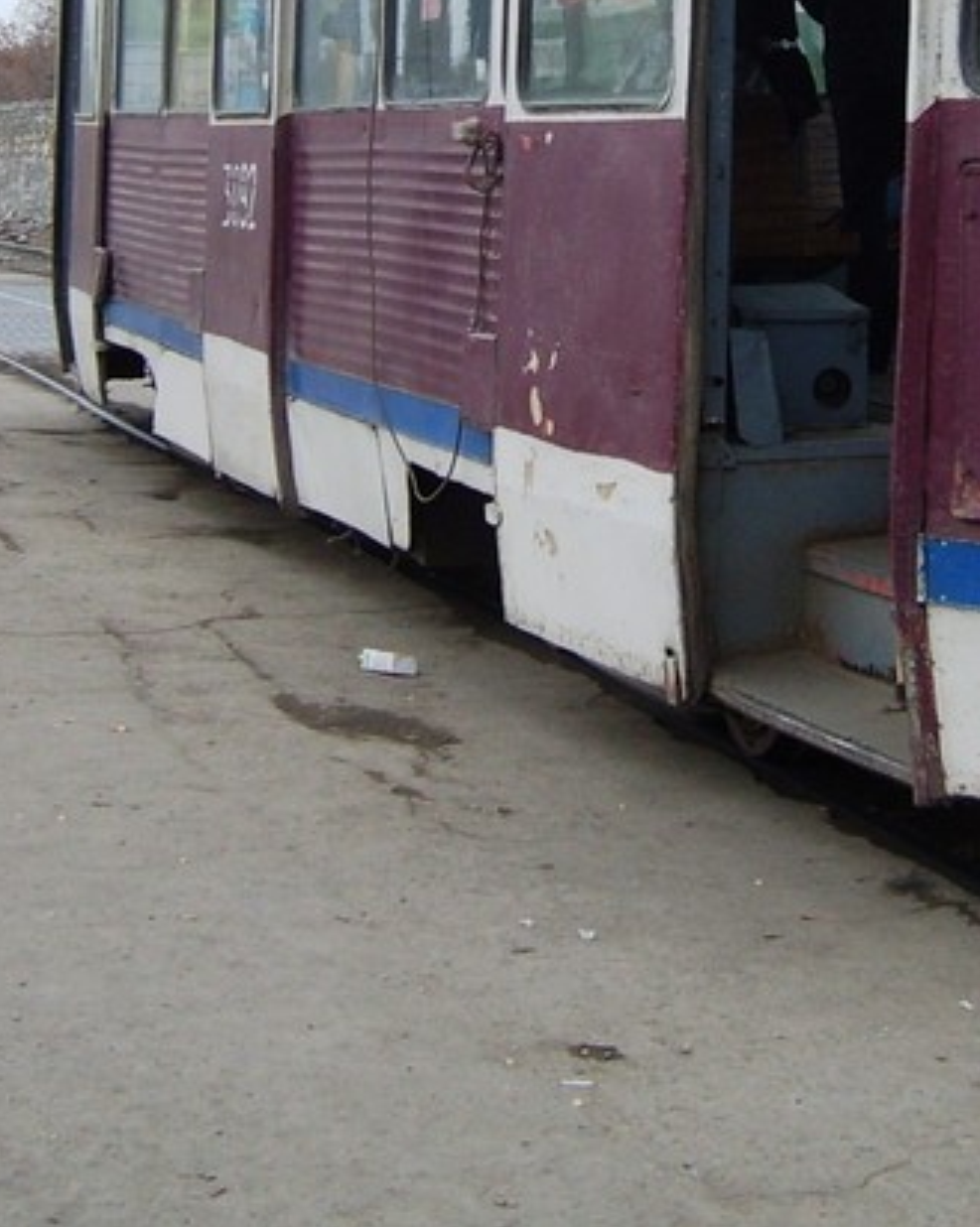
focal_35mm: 85
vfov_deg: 22.0
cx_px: 745
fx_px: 3085
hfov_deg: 17.9
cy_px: 137
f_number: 2.8
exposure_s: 1/125
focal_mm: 5.8
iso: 50
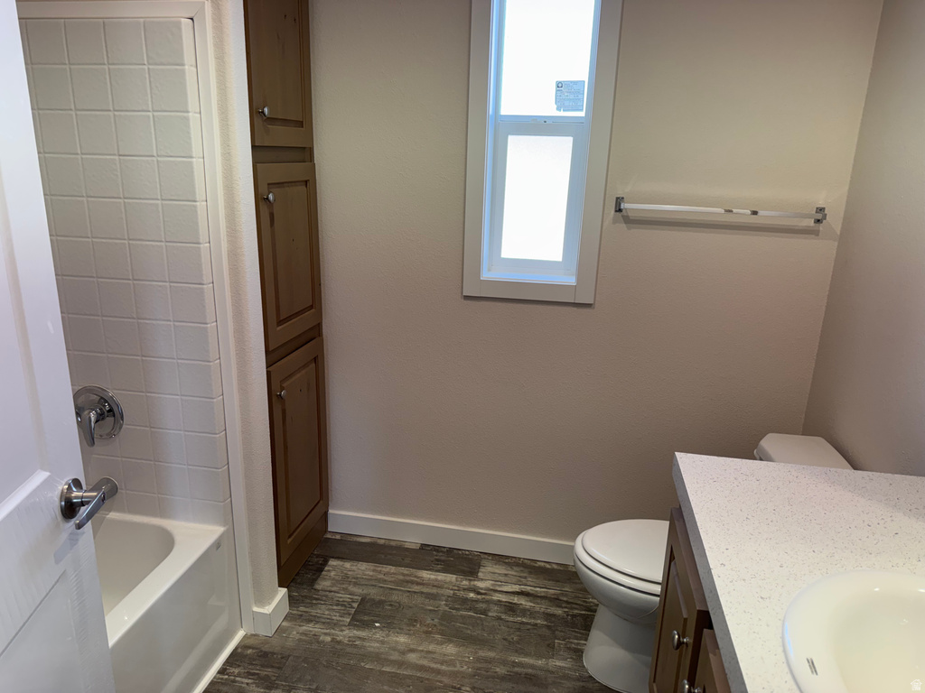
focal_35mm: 24
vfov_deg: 56.8
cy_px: 346
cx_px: 462
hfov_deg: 71.6
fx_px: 641
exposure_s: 1/163
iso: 100
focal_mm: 6.76
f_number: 1.78
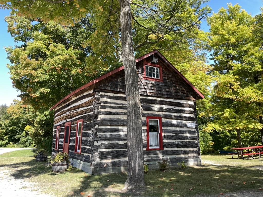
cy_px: 98
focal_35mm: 26
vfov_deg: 53.1
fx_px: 198
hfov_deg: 67.3
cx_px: 132
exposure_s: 1/812
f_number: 1.6
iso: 32
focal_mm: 4.2
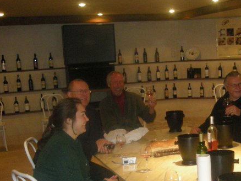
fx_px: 445
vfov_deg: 22.8
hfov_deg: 29.0
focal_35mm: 64
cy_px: 116
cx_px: 218
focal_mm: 5.7
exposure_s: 1/30
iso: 306
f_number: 2.8
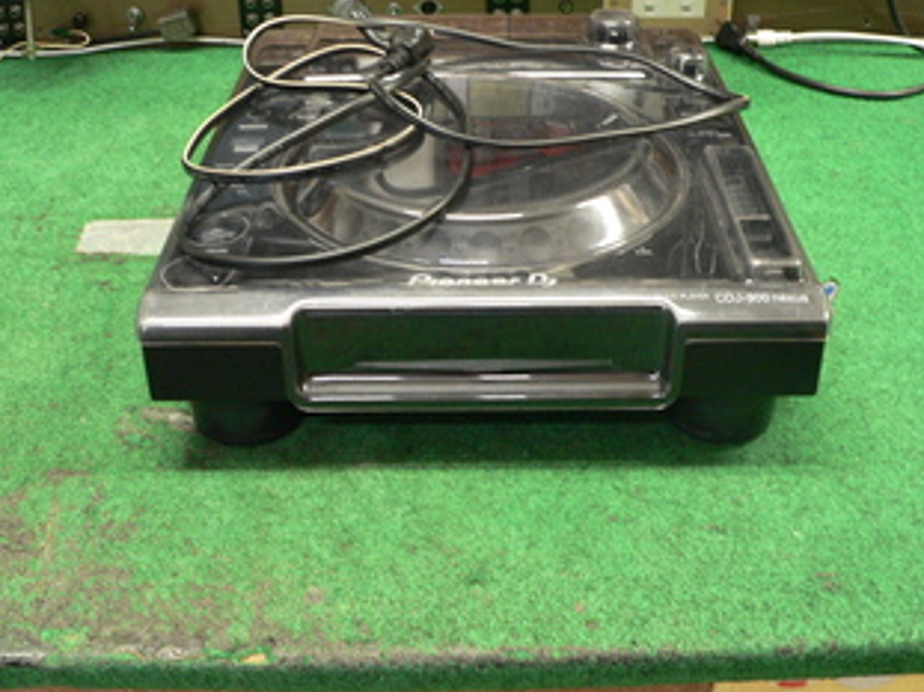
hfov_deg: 43.0
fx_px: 1174
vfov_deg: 32.8
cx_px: 446
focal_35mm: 44
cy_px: 313
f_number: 2.8
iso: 200
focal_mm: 6
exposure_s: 1/8
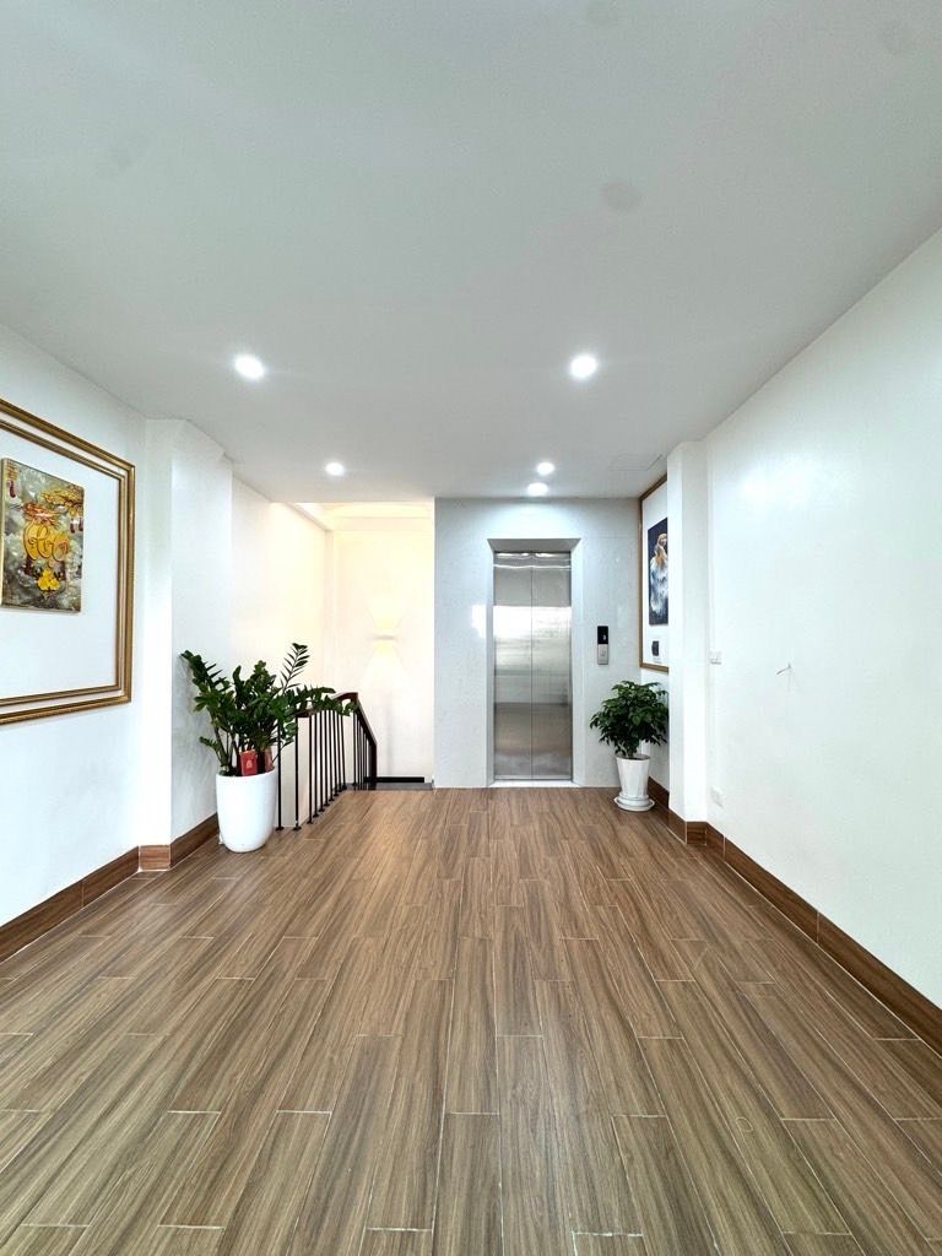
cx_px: 471
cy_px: 628
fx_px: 508
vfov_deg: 102.1
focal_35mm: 14
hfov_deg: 85.7
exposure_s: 1/100
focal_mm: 2.22
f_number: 2.2
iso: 160
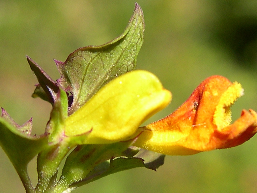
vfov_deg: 25.6
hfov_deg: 33.7
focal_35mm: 57
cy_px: 125
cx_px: 105
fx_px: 423
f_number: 7.6
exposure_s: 1/136
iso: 100
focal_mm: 8
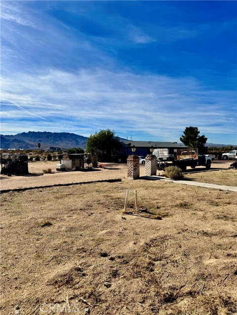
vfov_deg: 71.6
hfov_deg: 56.8
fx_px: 219
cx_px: 118
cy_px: 158
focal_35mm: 24
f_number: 1.78
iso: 80
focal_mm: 6.76
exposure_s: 1/10417
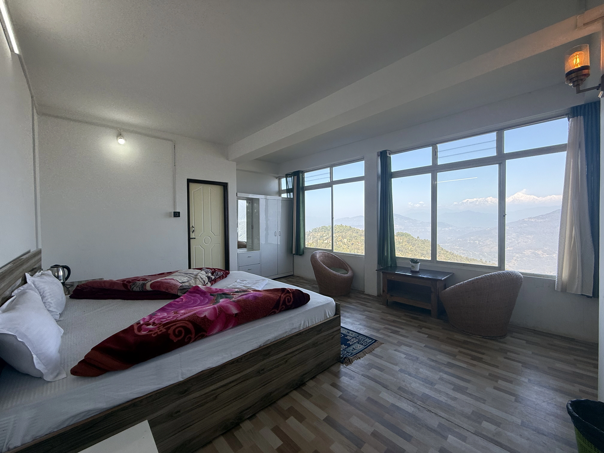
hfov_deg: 102.1
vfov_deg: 85.7
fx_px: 244
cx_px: 302
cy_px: 226
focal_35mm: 14
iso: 64
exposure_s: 1/436
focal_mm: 2.22
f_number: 2.2
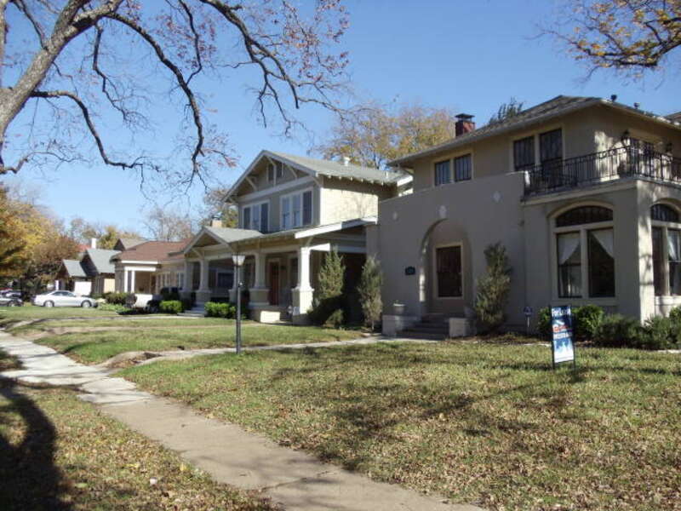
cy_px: 256
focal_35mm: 44
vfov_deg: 32.9
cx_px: 340
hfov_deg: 42.9
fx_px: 866
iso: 100
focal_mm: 6
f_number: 7.1
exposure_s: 1/250
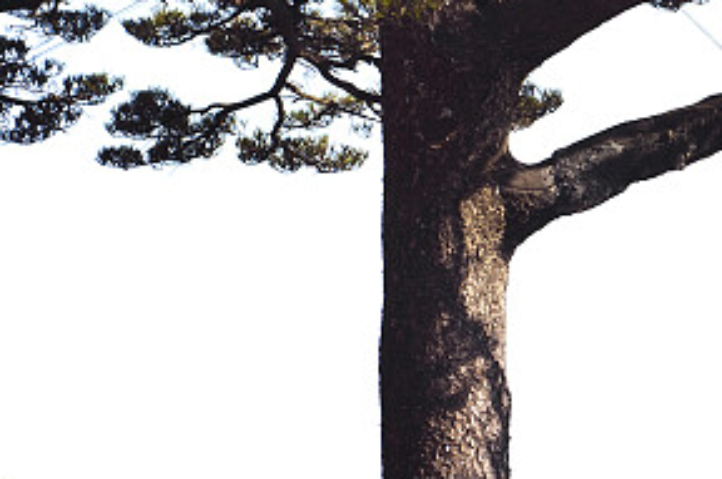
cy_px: 35
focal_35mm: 222
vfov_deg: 6.2
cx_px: 1143
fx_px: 4445
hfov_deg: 9.0
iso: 100
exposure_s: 1/200
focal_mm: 50
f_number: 7.1
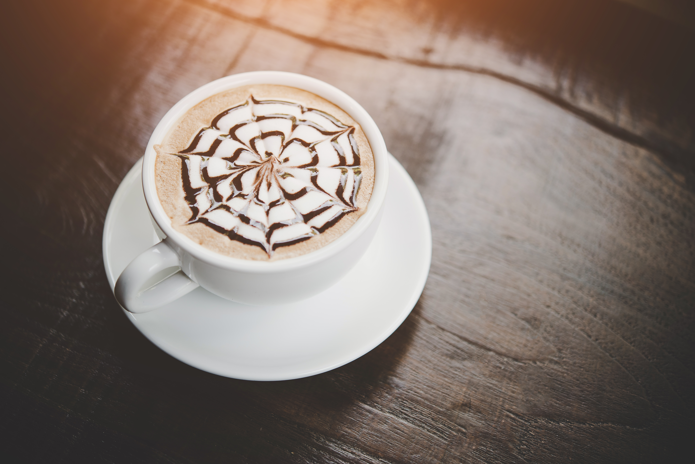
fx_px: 1159
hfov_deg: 33.4
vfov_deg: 22.6
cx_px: 348
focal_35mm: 60
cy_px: 232
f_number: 3.2
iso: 400
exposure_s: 1/320
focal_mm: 60
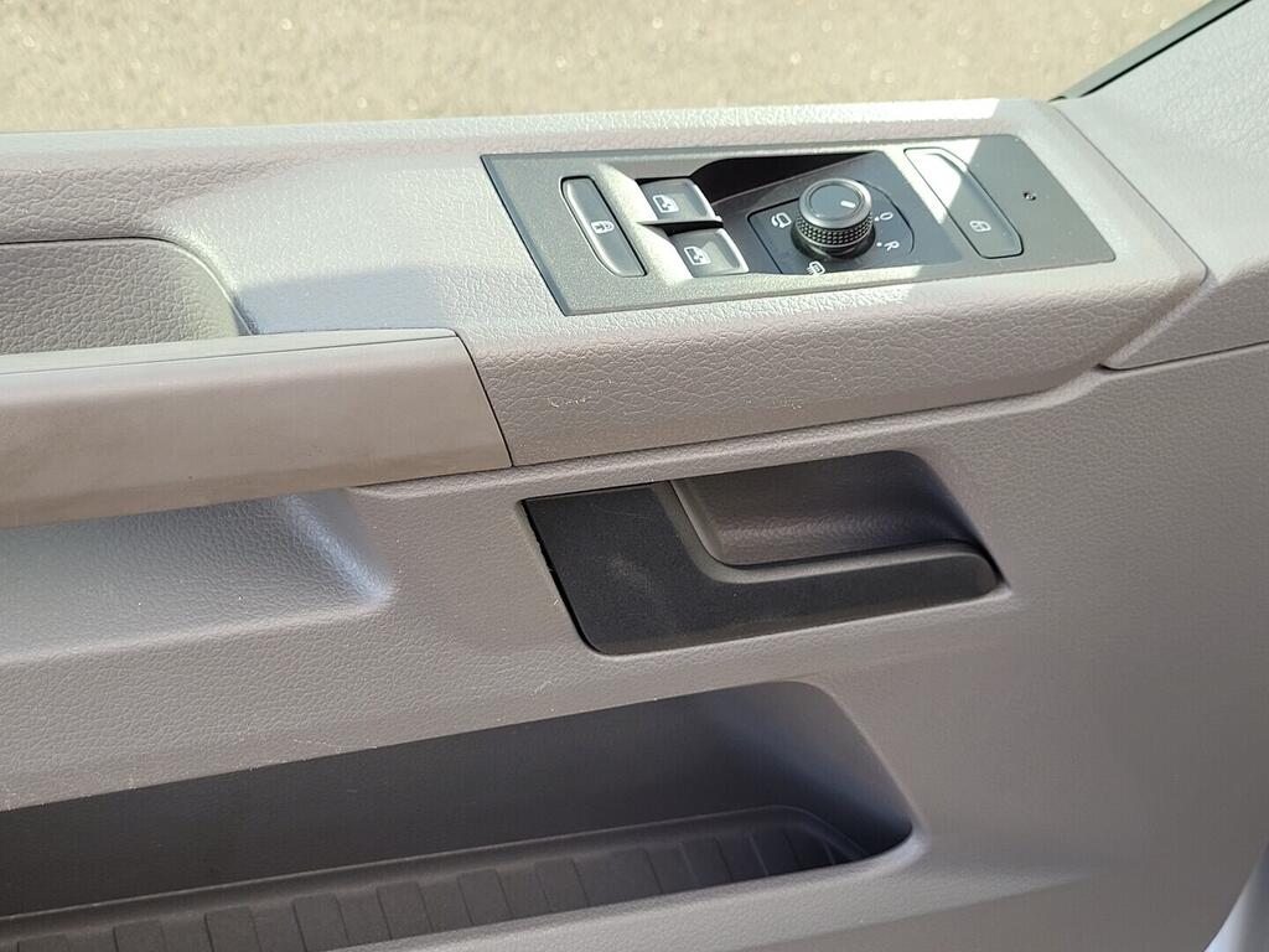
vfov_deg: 53.1
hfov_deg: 67.3
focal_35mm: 26
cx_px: 634
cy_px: 476
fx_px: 953
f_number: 1.8
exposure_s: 1/289
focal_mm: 5.4
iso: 40
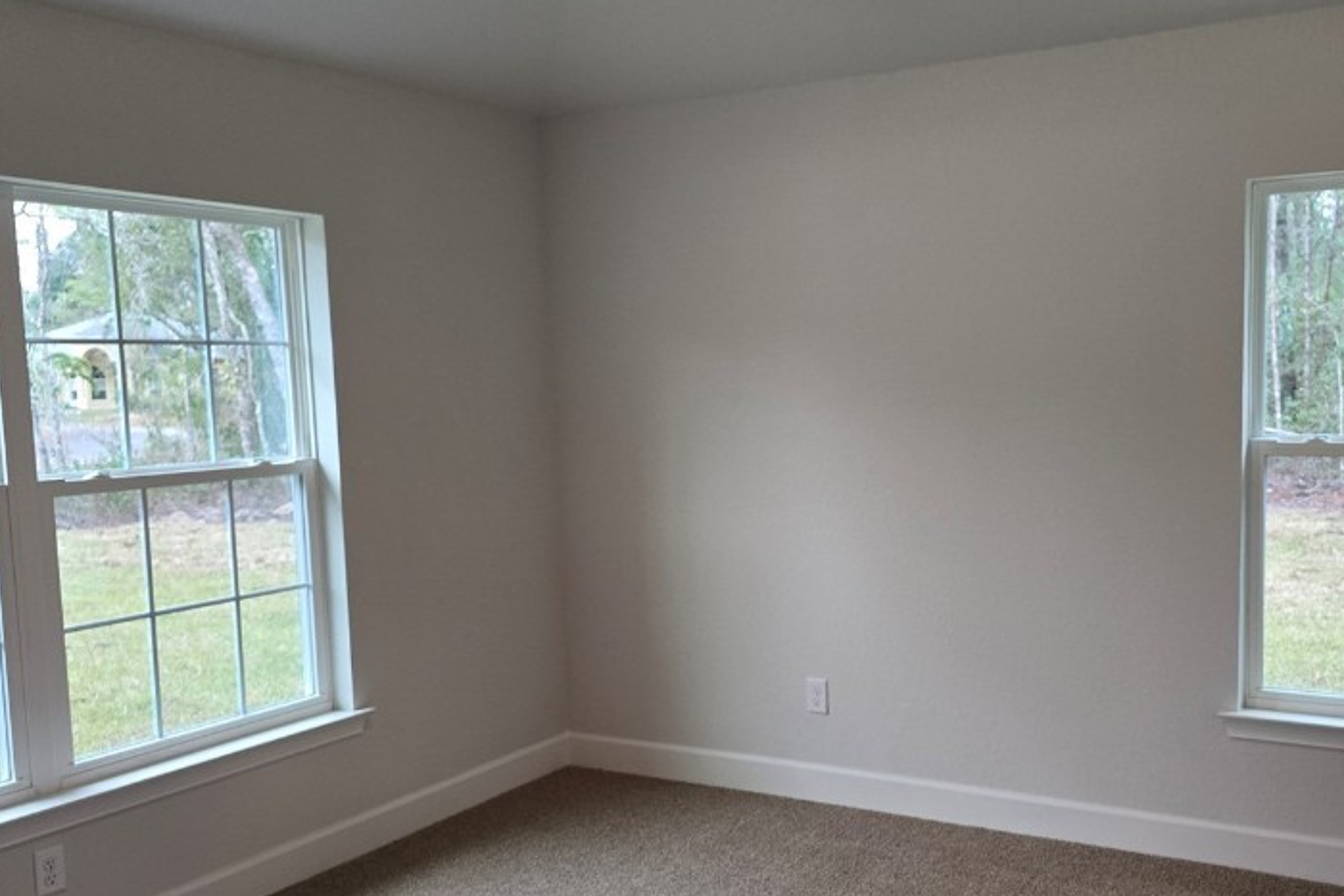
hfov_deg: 54.1
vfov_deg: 37.8
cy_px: 501
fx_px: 1307
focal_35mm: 35
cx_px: 789
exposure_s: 1/120
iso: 160
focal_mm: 6.3
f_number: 1.7
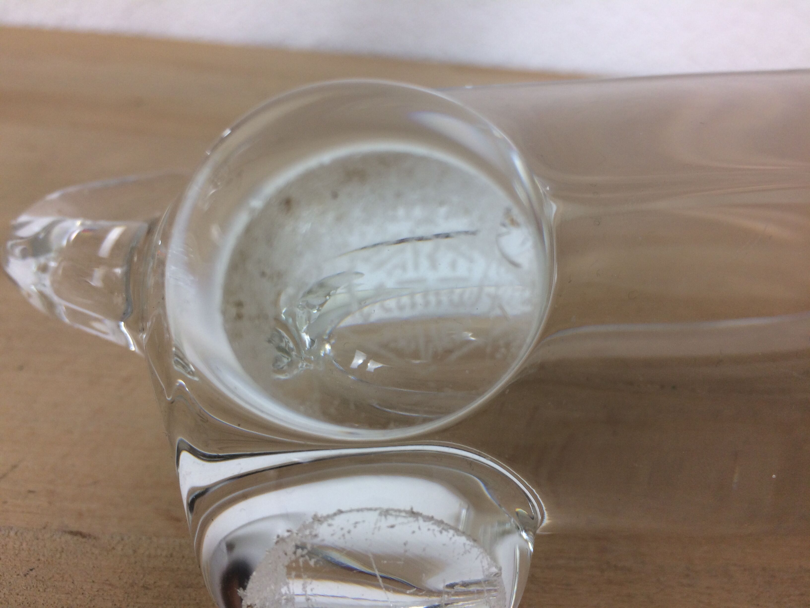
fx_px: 679
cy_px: 304
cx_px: 405
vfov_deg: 48.2
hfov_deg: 61.7
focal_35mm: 29
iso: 50
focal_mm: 4.15
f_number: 2.2
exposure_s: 1/50
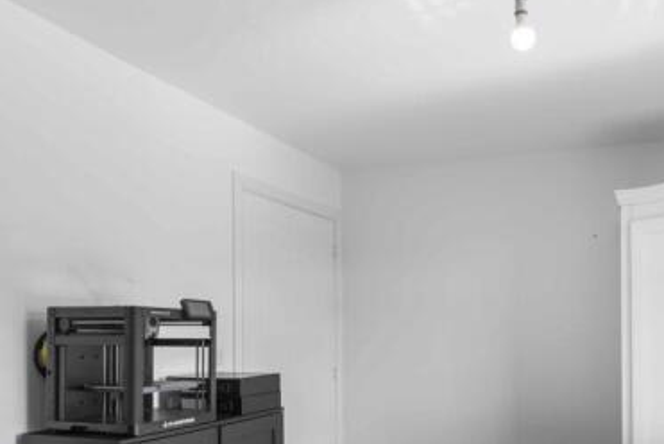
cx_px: 498
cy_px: 339
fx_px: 554
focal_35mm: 30
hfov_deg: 58.6
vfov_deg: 42.2
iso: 320
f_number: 8
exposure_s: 1/4
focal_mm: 17
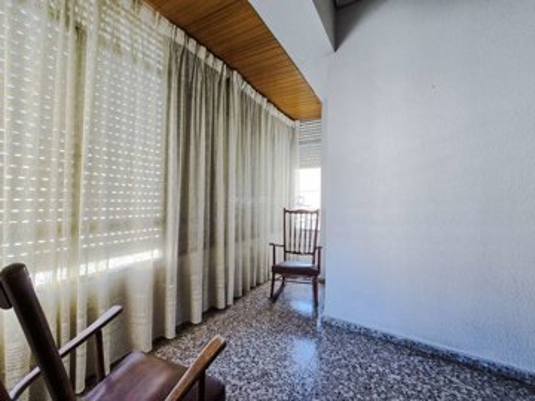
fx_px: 201
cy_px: 200
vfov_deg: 89.9
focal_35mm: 13
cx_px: 268
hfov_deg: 106.2
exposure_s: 1/100
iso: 100
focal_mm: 2.2
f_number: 2.2
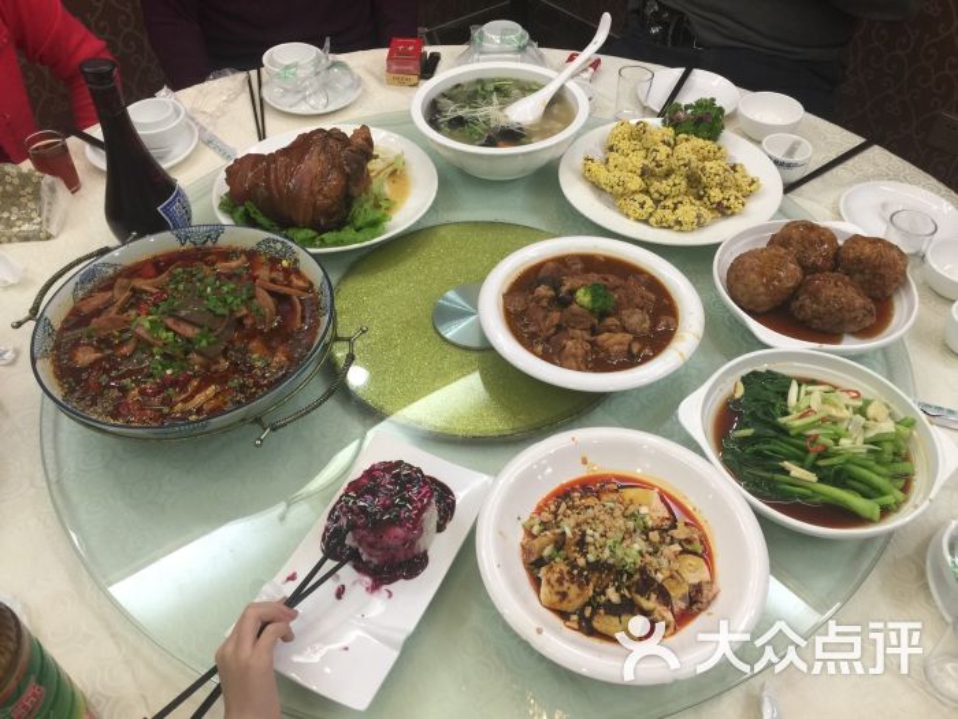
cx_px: 479
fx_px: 803
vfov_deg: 48.2
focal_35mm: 29
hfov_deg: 61.7
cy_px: 360
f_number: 2.2
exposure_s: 1/17
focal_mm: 4.15
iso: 40
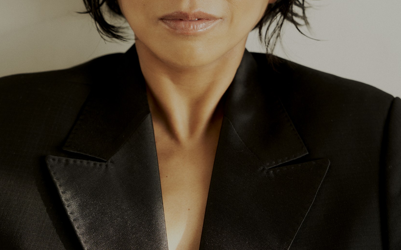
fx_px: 841
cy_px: 73
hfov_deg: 26.8
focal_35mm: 77
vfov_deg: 16.9
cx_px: 201
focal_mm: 50
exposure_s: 1/100
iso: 100
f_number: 4
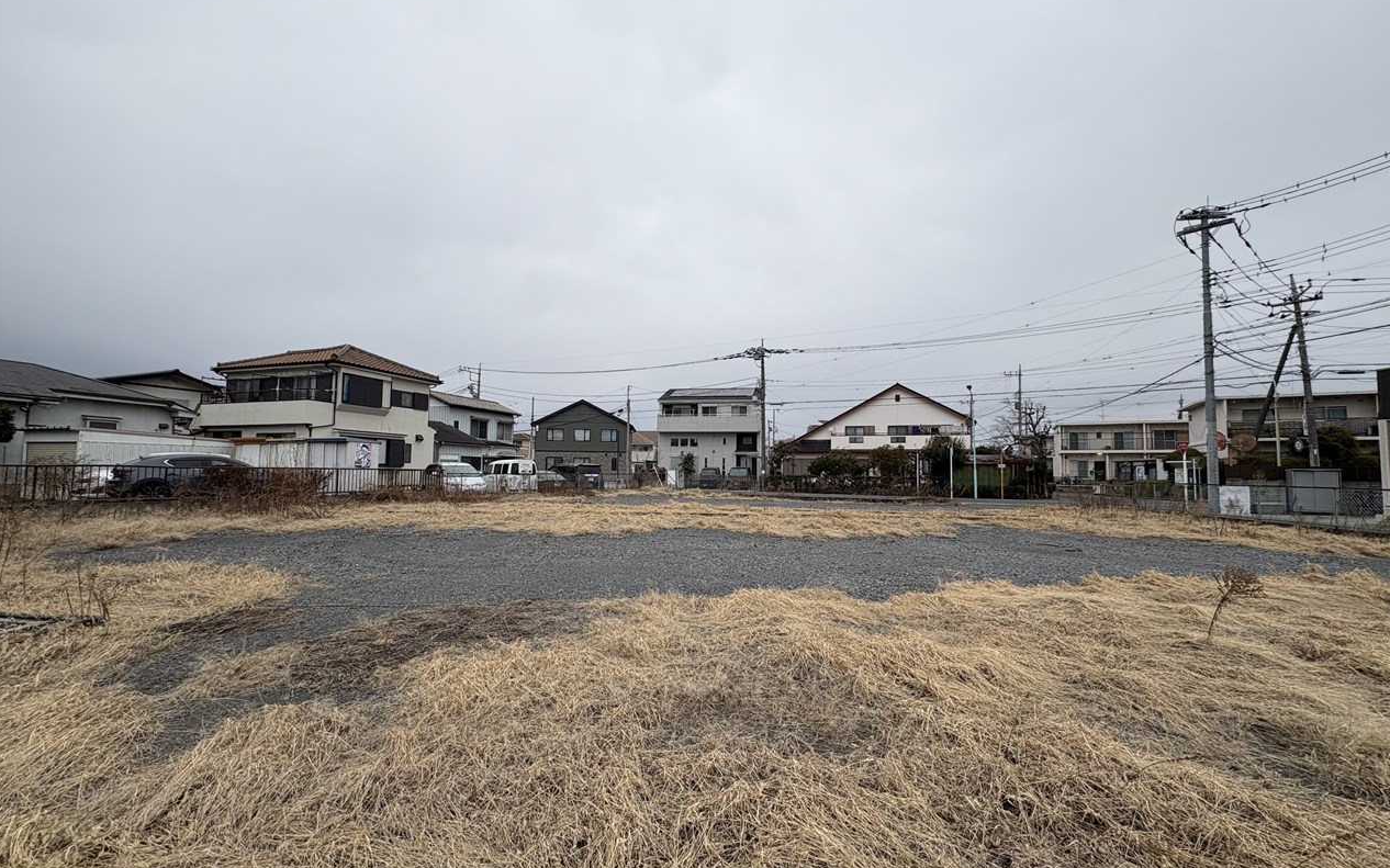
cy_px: 441
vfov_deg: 74.8
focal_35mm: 15
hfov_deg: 101.5
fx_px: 568
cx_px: 696
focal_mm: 2.22
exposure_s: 1/416
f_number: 2.2
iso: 40
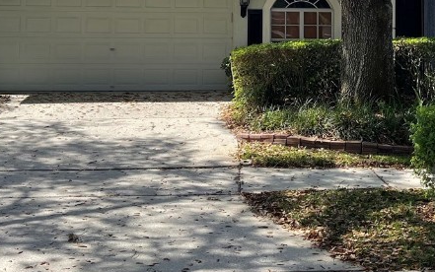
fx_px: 759
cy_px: -2
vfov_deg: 19.7
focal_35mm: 64
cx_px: 288
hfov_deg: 31.7
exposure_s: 1/2012
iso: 32
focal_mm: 5.1
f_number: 1.6
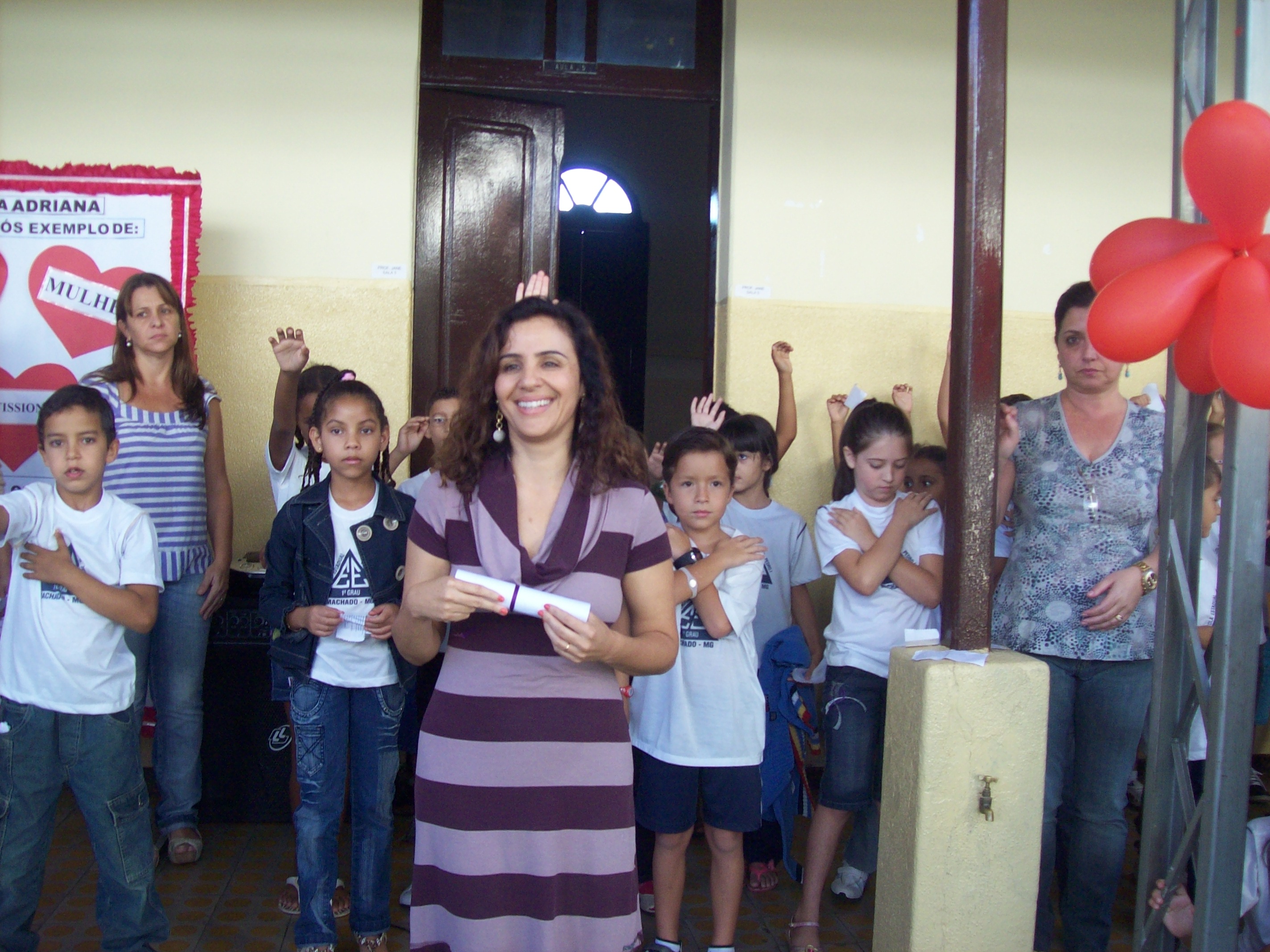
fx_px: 1320
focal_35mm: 36
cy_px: 476
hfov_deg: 51.4
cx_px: 635
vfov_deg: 39.6
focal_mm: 6
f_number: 2.7
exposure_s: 1/87
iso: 80
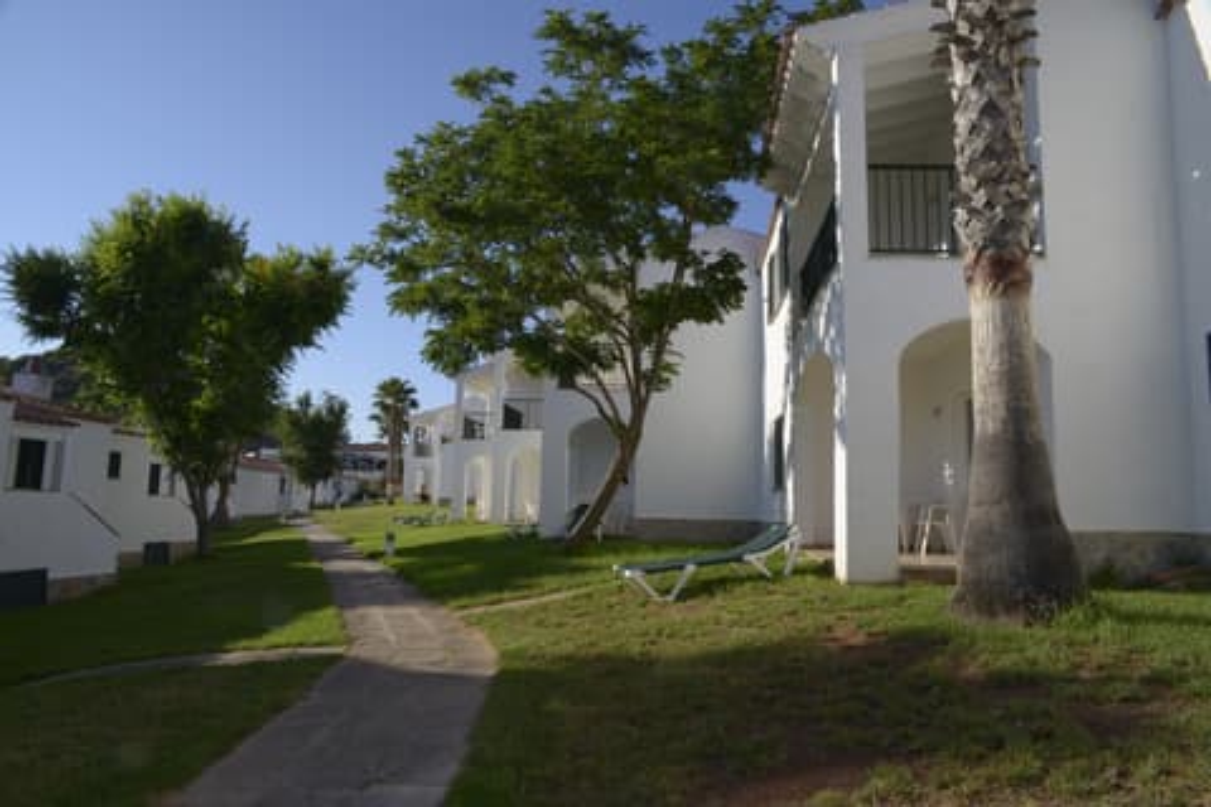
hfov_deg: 73.7
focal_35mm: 24
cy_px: 404
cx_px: 606
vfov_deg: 53.1
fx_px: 807
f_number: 16
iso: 250
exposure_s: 1/160
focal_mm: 24
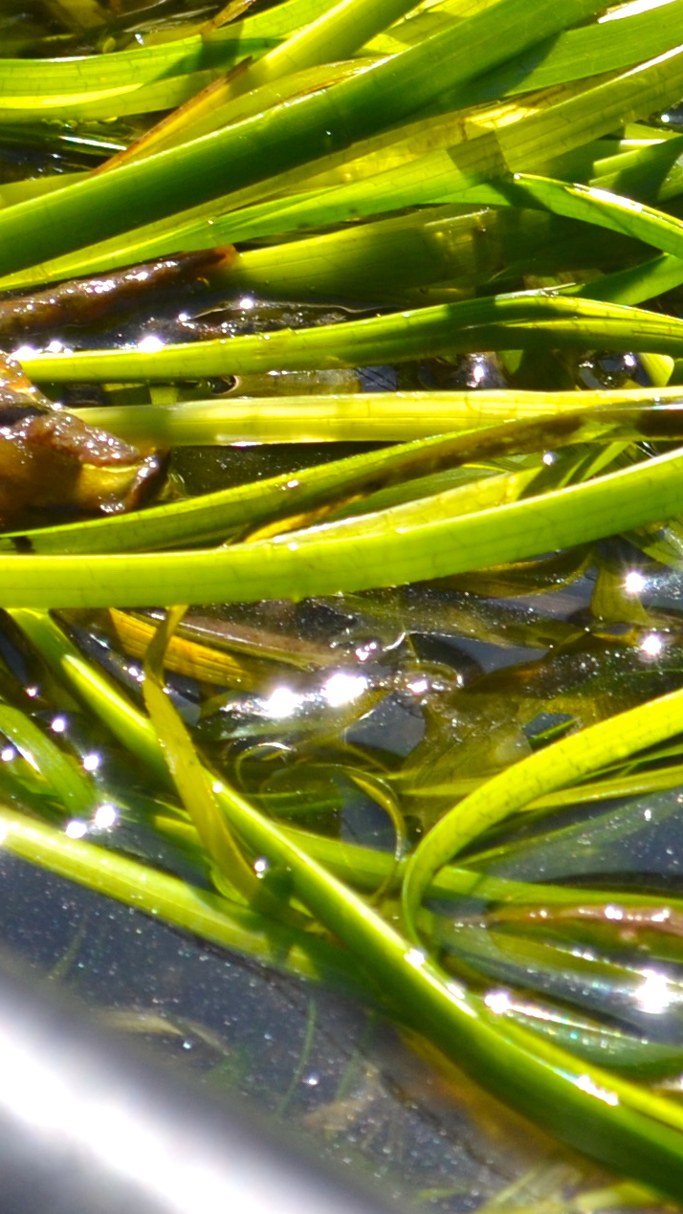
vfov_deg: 6.8
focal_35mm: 314
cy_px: -221
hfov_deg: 3.9
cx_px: 992
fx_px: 10104
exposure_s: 1/200
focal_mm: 55
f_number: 7.1
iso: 100
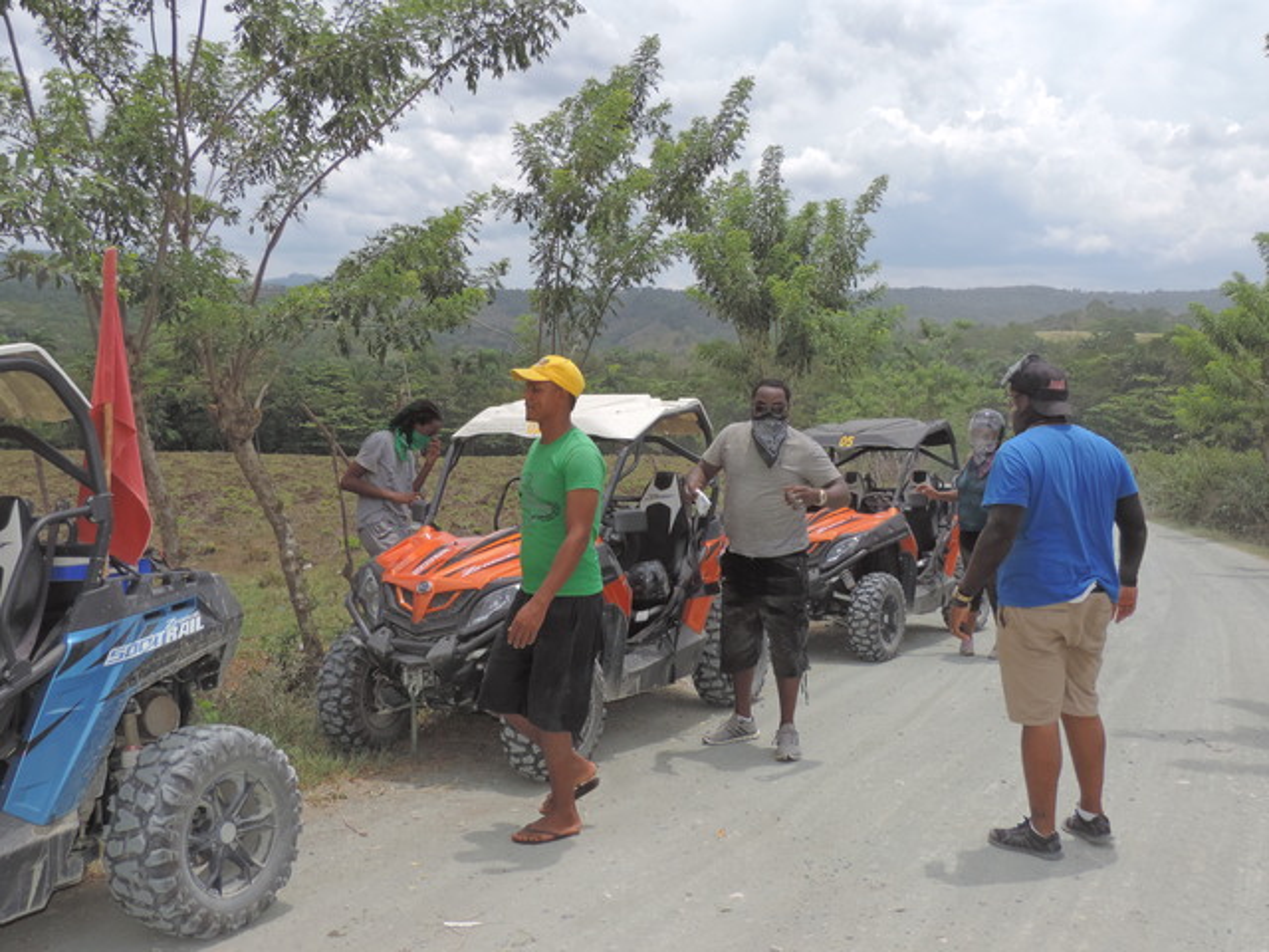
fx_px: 1283
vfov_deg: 40.7
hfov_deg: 52.6
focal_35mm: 35
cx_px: 634
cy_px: 476
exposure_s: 1/2000
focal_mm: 6.2
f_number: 3.3
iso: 160
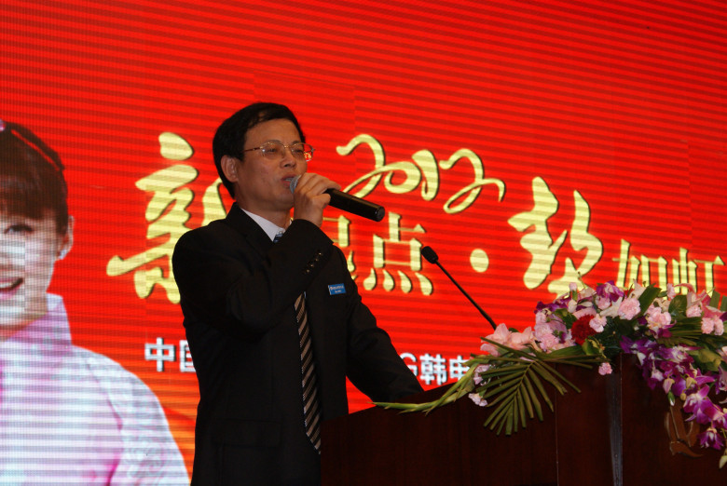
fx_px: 2123
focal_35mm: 105
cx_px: 364
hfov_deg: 19.4
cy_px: 243
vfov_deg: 13.1
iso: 500
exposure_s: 1/160
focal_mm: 70
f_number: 8
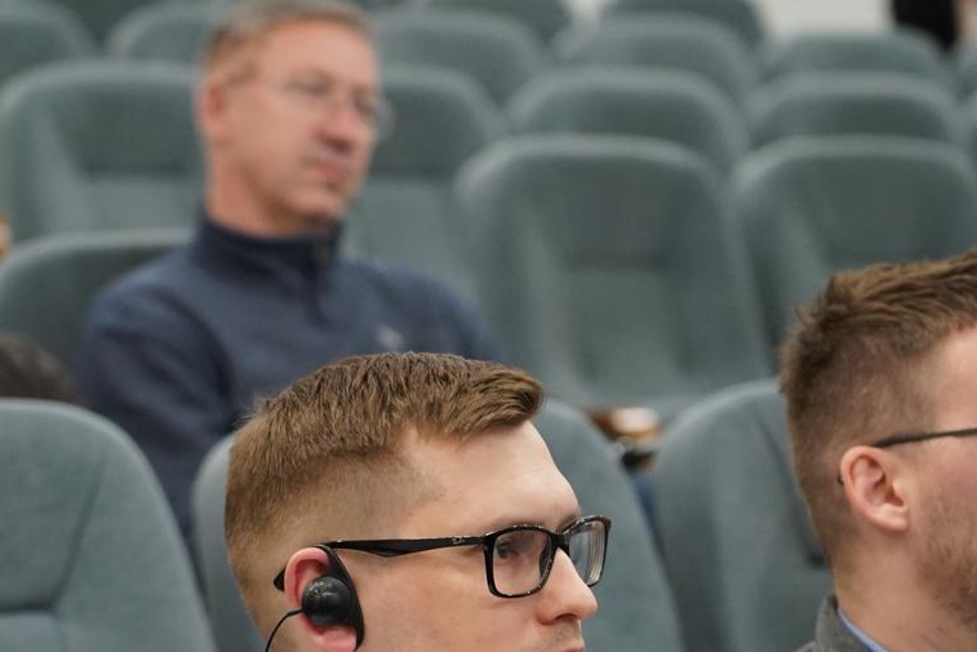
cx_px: 365
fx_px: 5646
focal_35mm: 208
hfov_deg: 9.9
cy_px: 644
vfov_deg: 6.6
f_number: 4
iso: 4000
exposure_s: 1/160
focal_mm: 105
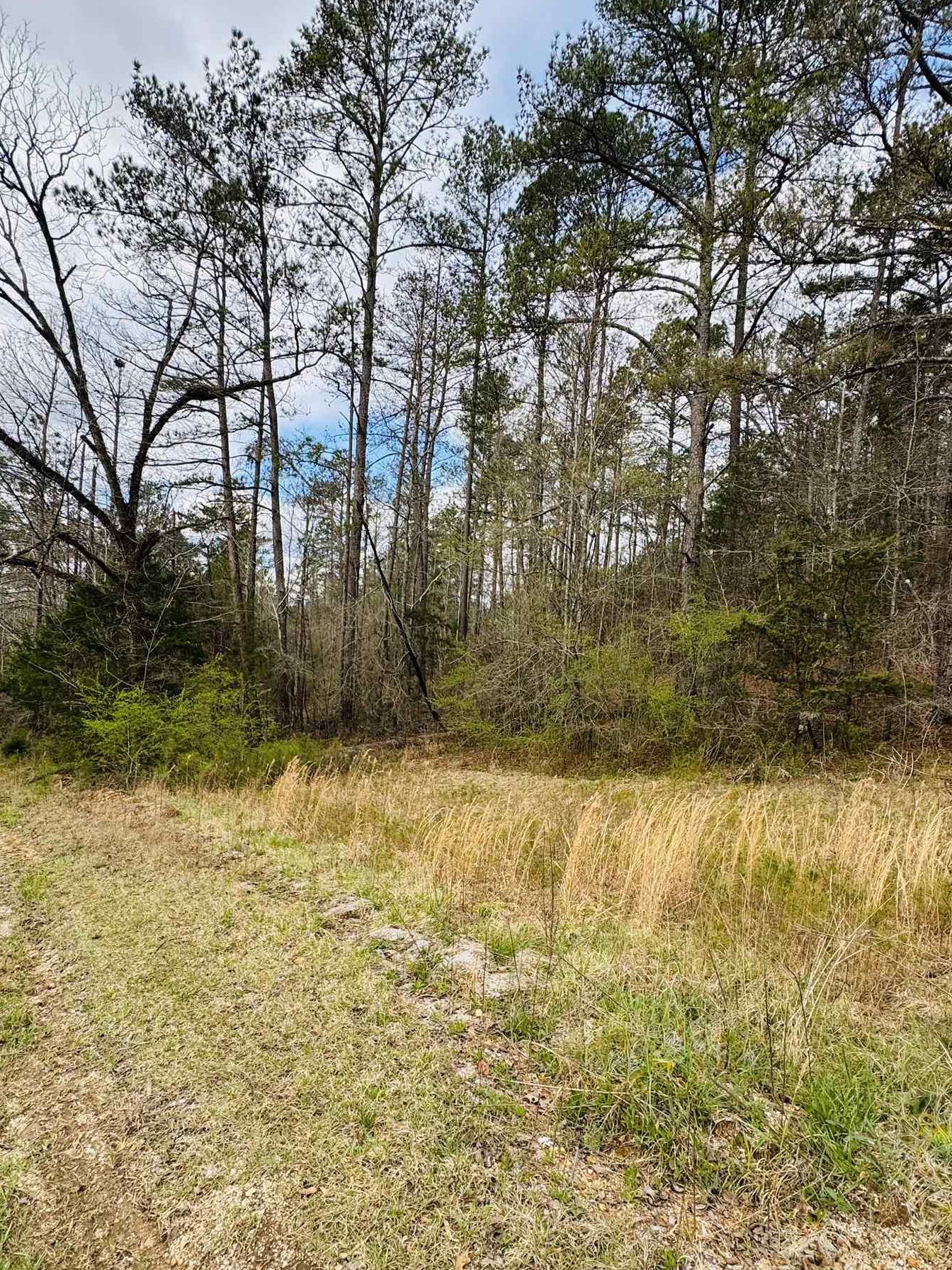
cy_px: 709
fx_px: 660
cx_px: 472
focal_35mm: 18
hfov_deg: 71.6
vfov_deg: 87.4
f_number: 2.2
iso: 40
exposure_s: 1/397
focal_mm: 2.22
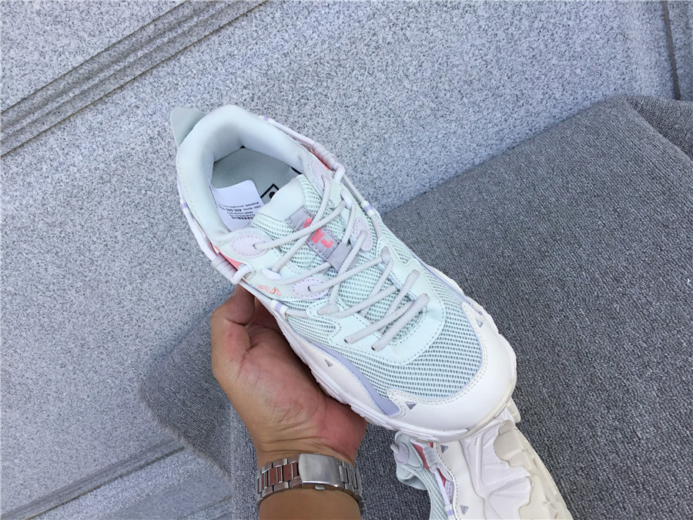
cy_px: 260
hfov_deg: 58.4
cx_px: 346
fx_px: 621
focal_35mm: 31
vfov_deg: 45.4
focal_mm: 3.3
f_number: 2.4
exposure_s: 1/379
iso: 25
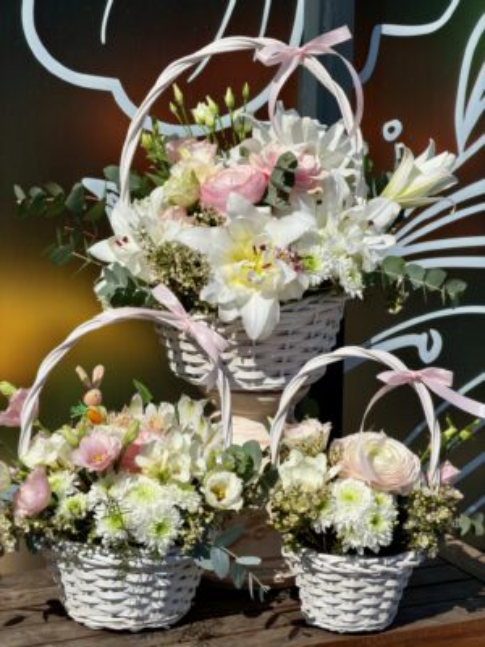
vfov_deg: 19.6
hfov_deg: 14.8
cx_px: 242
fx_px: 1868
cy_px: 324
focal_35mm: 100
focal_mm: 16.89
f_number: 2.8
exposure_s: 1/1170
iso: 16
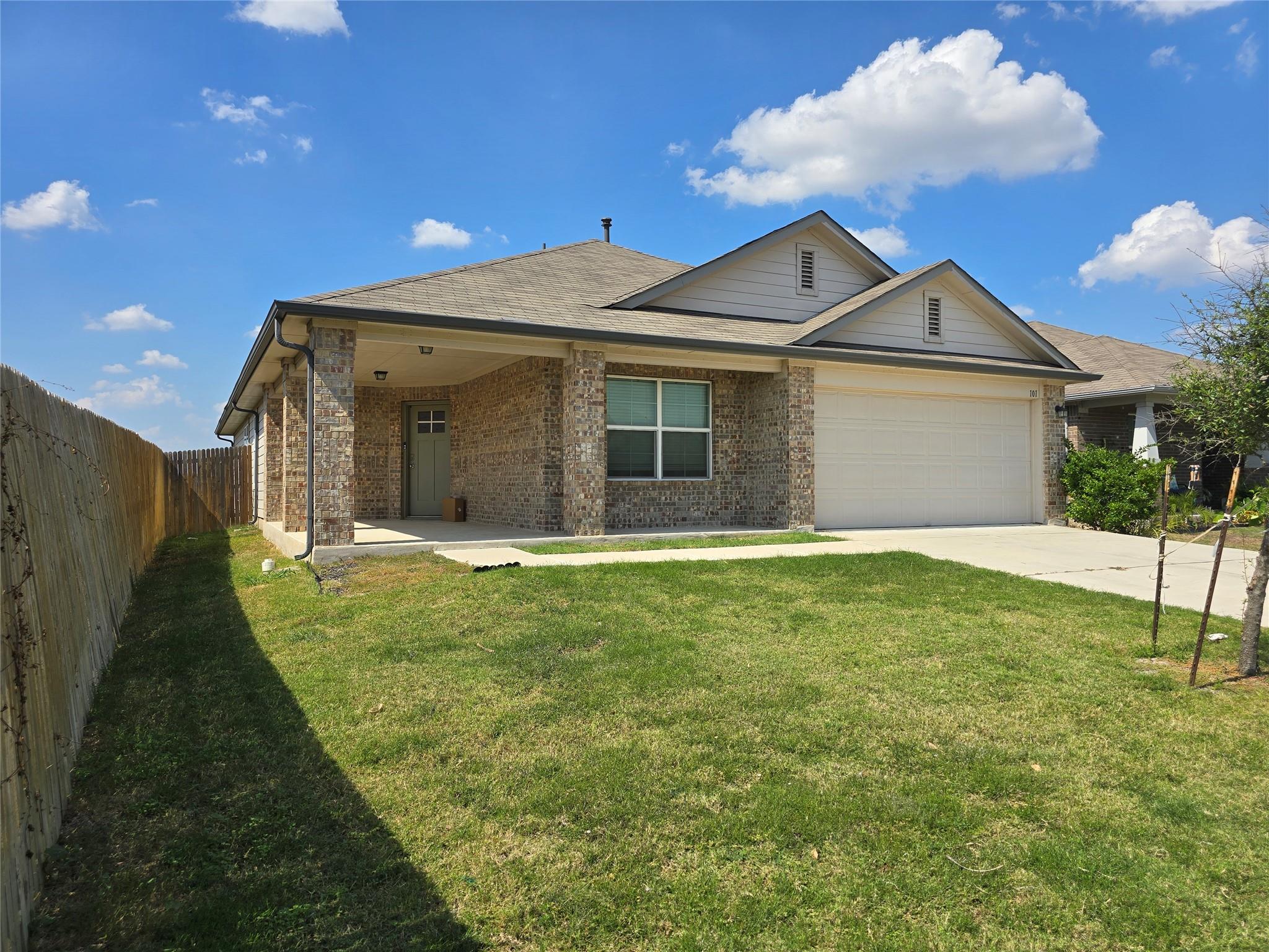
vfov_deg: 58.9
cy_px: 476
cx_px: 634
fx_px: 843
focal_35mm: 23
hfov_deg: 73.9
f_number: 1.7
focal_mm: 6.3
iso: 12
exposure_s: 1/942
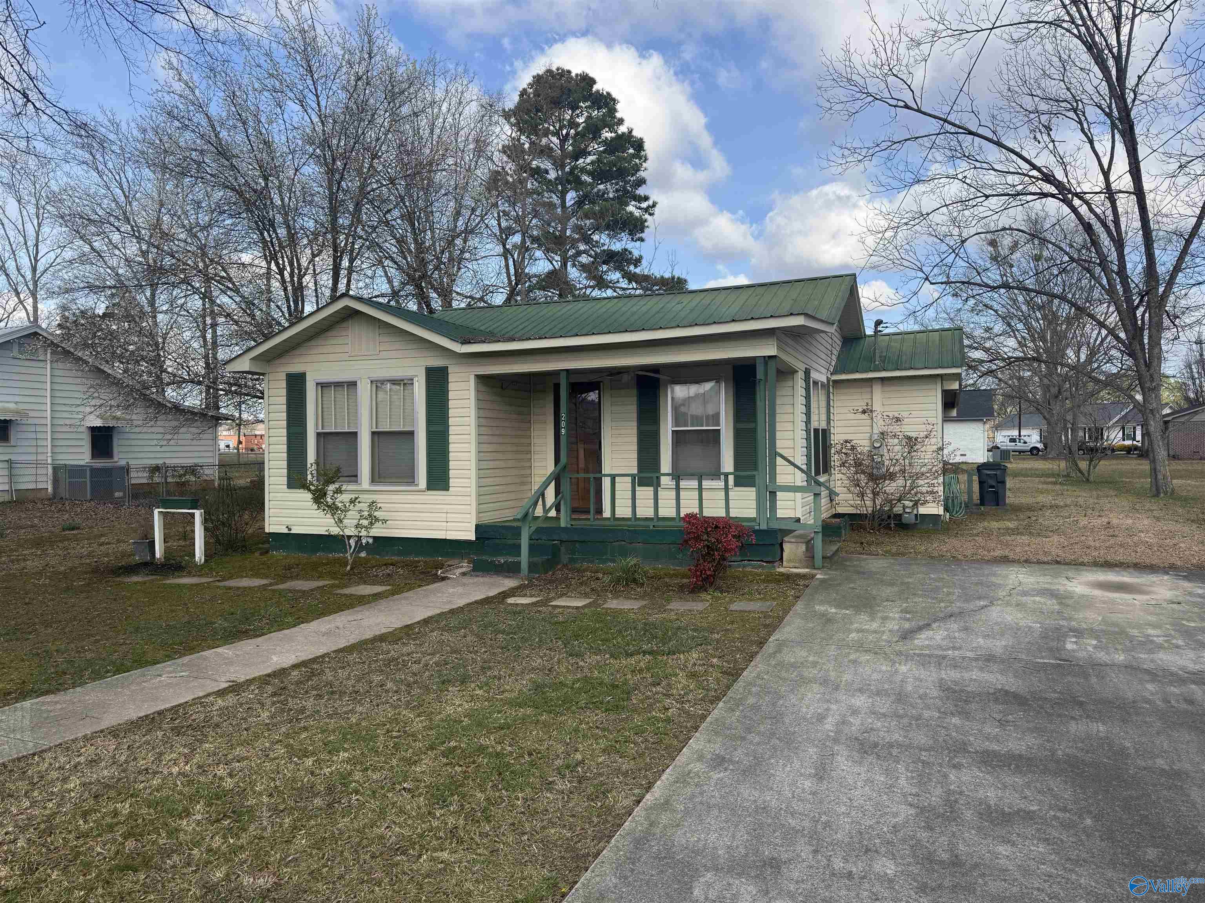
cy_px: 452
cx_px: 602
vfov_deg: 56.8
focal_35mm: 24
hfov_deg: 71.6
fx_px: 835
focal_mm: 6.76
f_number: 1.78
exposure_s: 1/2174
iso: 80
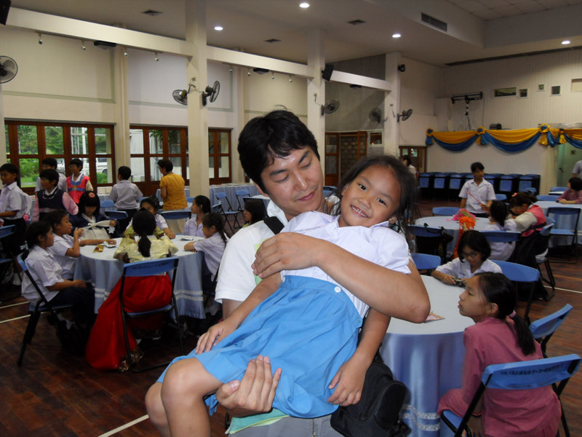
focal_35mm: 28
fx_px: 471
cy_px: 218
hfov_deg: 63.4
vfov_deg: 49.7
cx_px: 291
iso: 200
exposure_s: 1/45
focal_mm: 6
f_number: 2.8
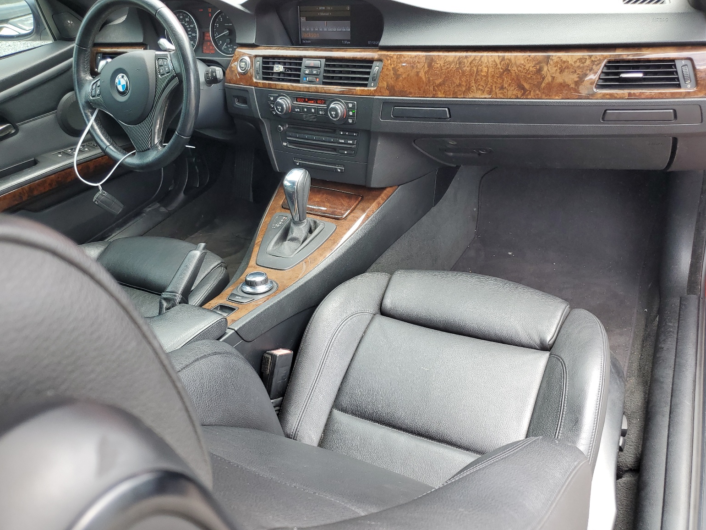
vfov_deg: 51.4
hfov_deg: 65.3
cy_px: 259
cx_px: 363
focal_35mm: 27
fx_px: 551
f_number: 1.5
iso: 50
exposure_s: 1/200
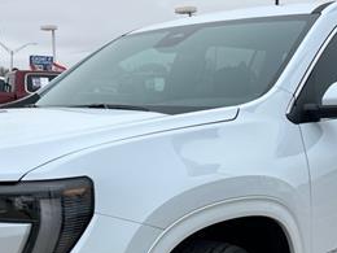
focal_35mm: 64
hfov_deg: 30.2
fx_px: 623
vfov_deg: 22.4
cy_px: 227
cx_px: 143
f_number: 1.5
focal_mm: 5.7
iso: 50
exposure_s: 1/991
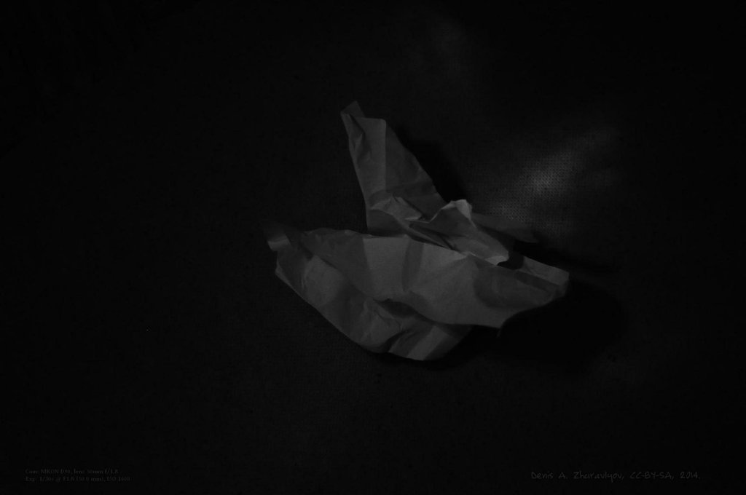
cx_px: 373
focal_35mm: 75
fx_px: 1552
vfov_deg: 18.1
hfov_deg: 27.0
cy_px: 248
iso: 1600
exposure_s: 1/30
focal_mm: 50
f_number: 1.8
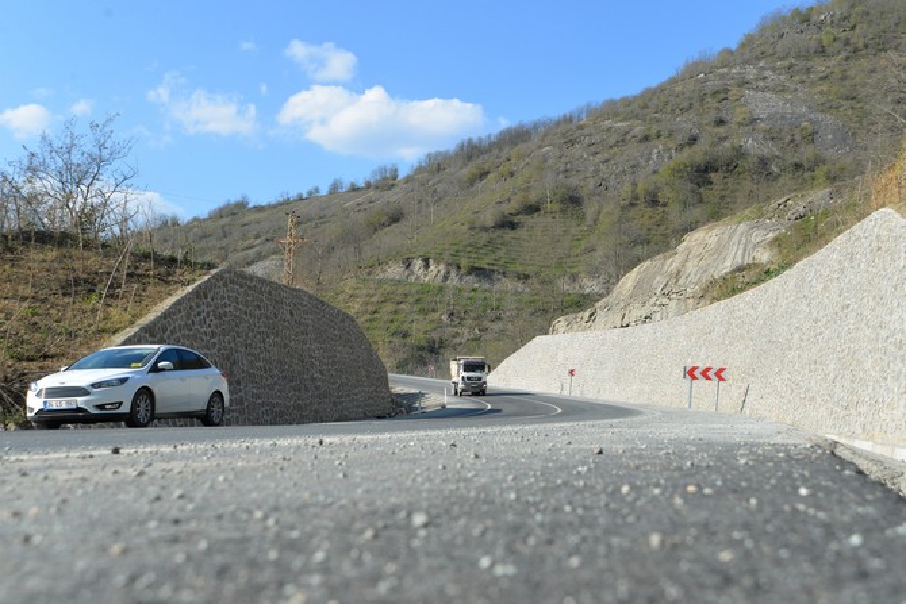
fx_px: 1057
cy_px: 302
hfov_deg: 46.4
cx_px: 453
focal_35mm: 42
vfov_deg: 31.9
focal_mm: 42
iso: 110
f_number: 8
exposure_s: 1/250
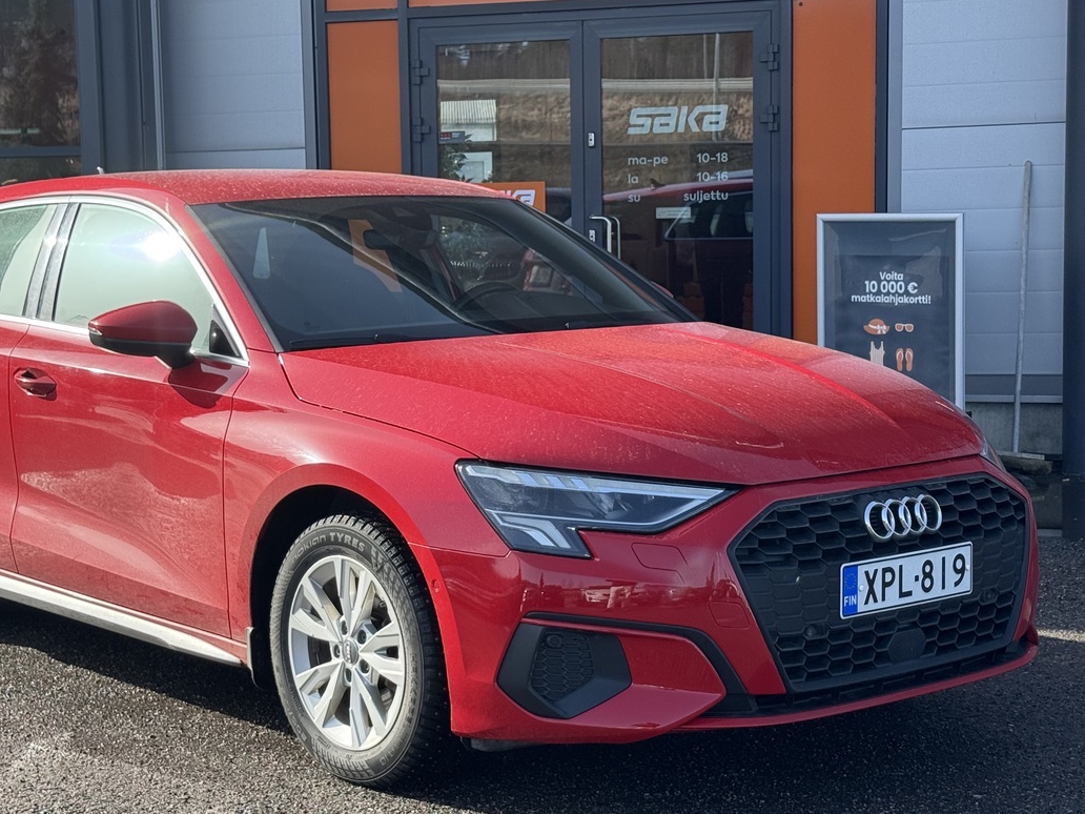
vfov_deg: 21.9
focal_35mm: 67
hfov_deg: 28.9
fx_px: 2100
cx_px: 424
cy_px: 408
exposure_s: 1/1560
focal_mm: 6.76
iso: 64
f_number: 1.78
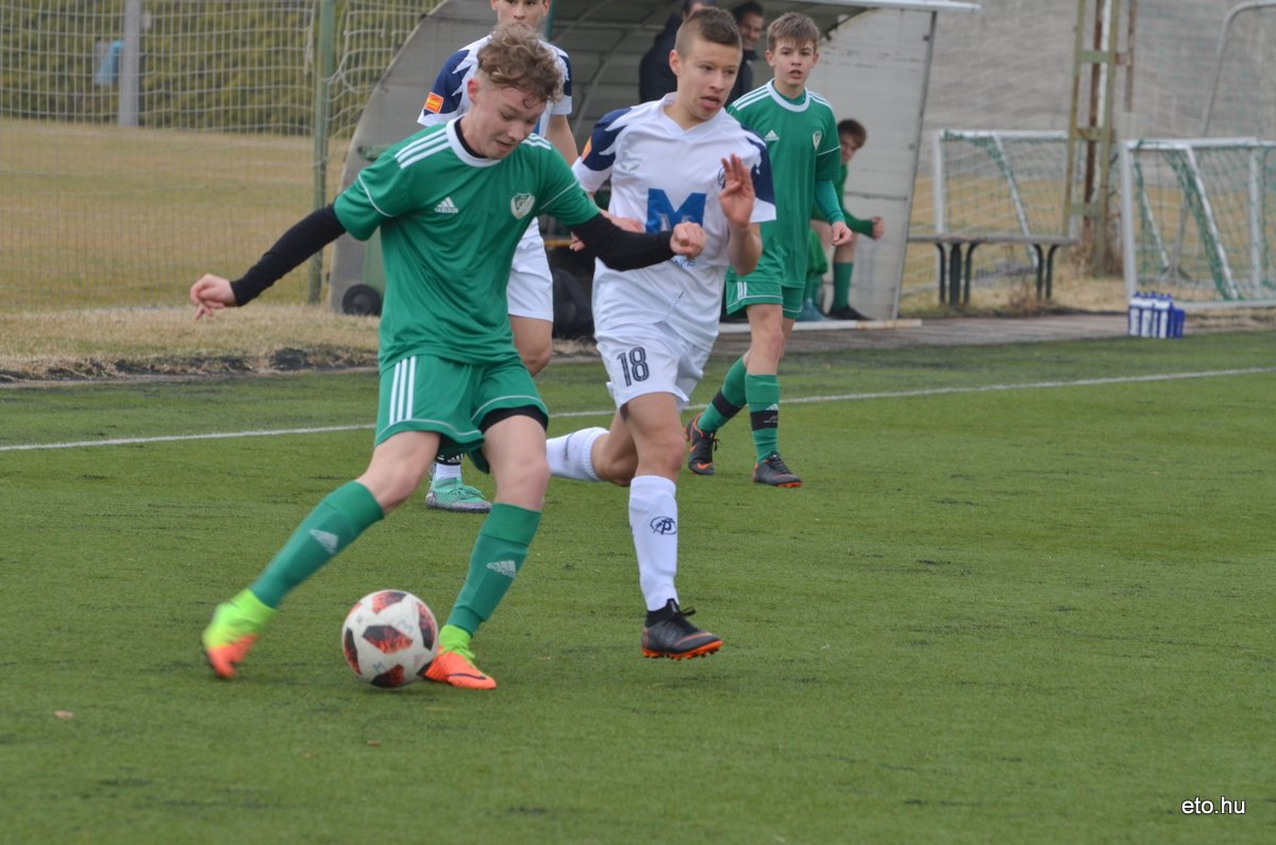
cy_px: 422
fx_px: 8755
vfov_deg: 5.5
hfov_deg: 8.3
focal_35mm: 248
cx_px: 638
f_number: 6.3
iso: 400
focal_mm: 165
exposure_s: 1/500
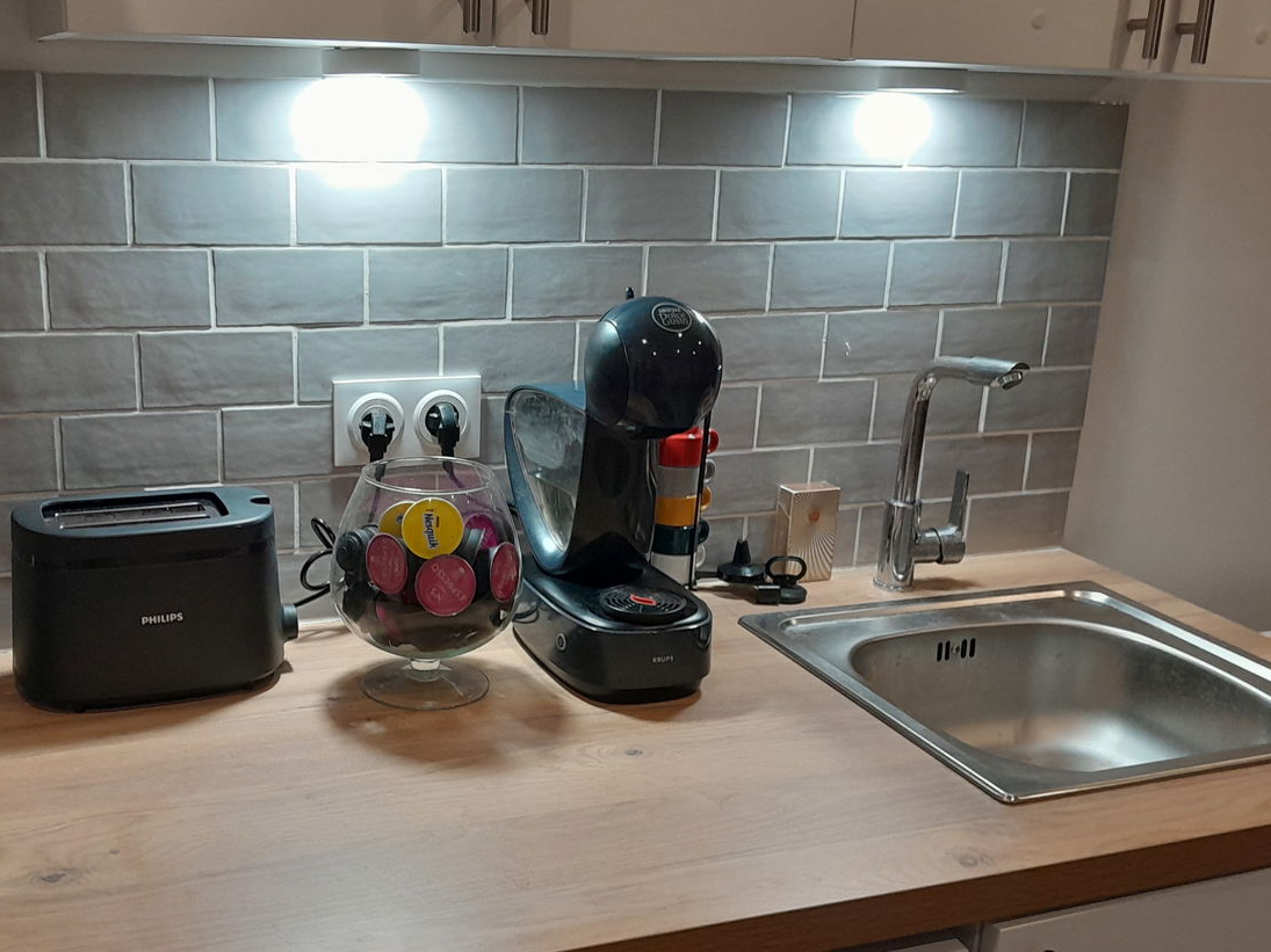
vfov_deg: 37.6
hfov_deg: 48.5
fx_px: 1395
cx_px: 478
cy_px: 553
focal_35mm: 38
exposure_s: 1/60
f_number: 1.8
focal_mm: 3.98
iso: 320
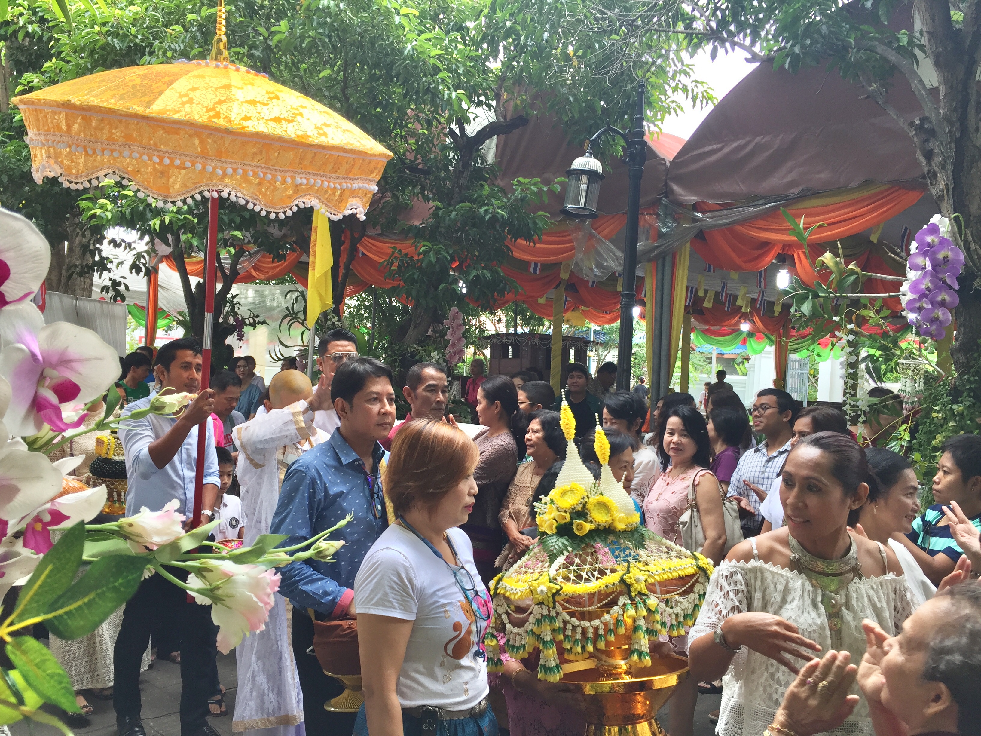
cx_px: 490
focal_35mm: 29
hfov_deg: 61.7
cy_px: 368
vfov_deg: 48.2
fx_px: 822
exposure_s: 1/100
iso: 32
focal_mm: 4.15
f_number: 2.2
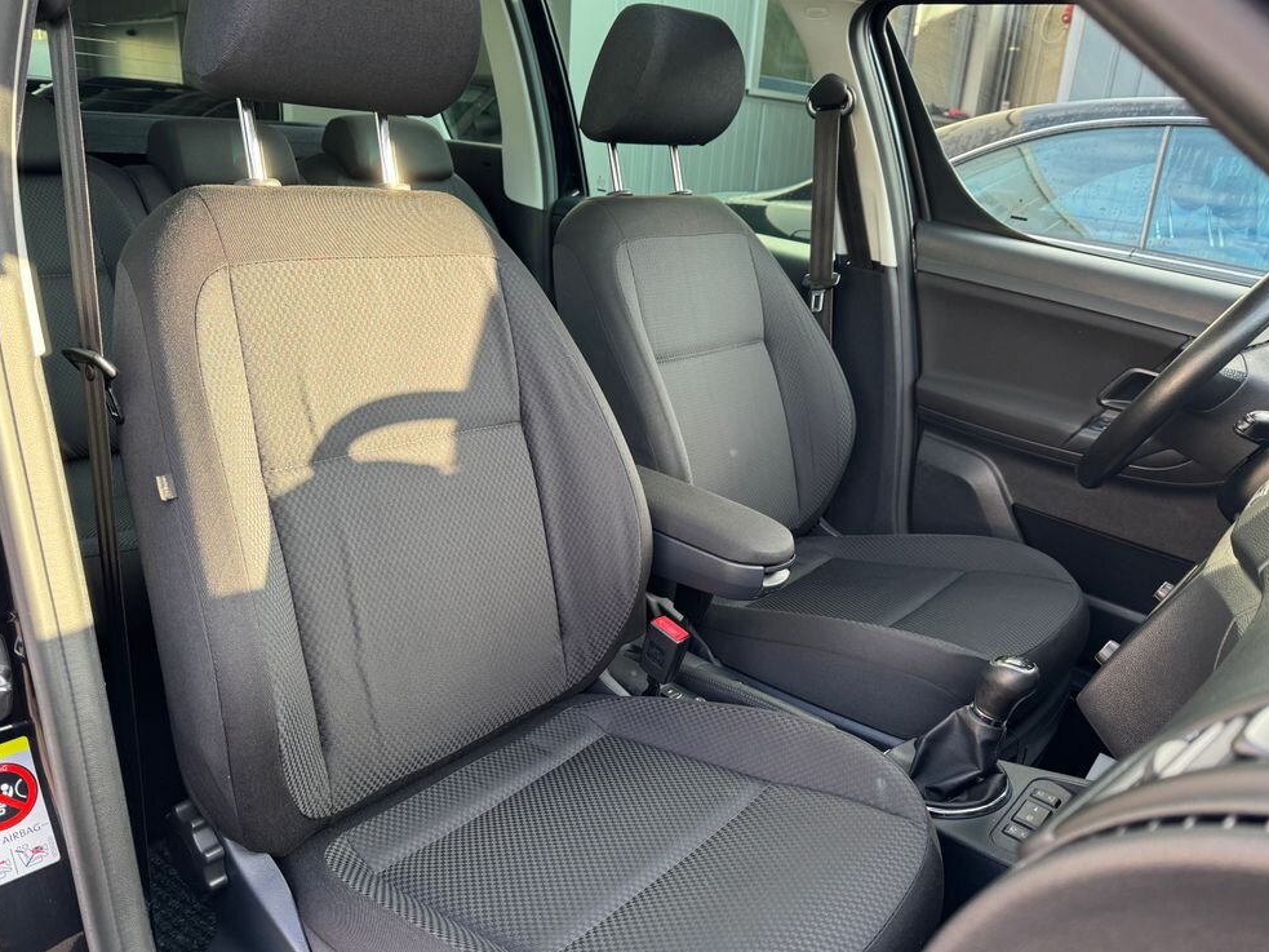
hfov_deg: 69.4
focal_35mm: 25
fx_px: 916
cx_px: 635
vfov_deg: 54.9
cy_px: 475
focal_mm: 6.76
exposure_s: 1/121
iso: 125
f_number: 1.78
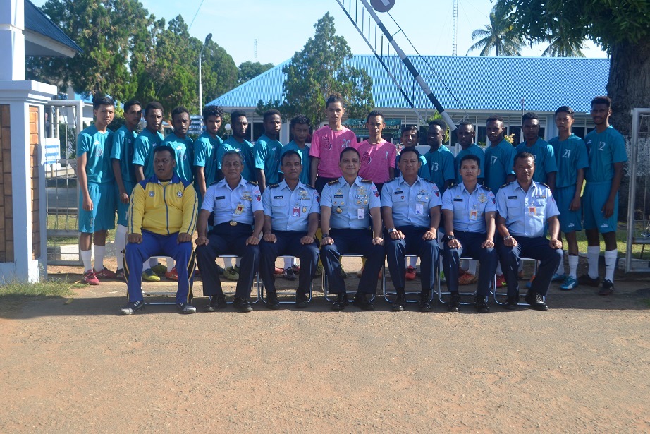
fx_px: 867
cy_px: 217
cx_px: 325
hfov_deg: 41.1
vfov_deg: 28.1
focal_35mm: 48
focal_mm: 32
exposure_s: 1/160
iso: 100
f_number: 6.3
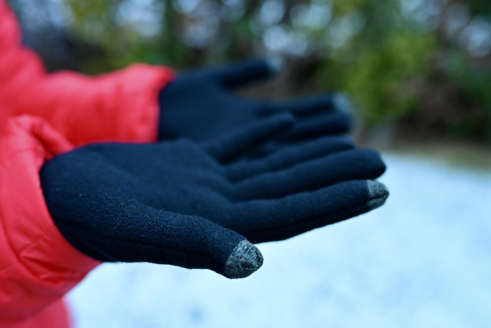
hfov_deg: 54.4
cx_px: 246
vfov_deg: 37.9
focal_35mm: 35
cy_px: 164
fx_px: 477
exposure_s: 1/125
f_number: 2.8
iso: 5600
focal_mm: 35
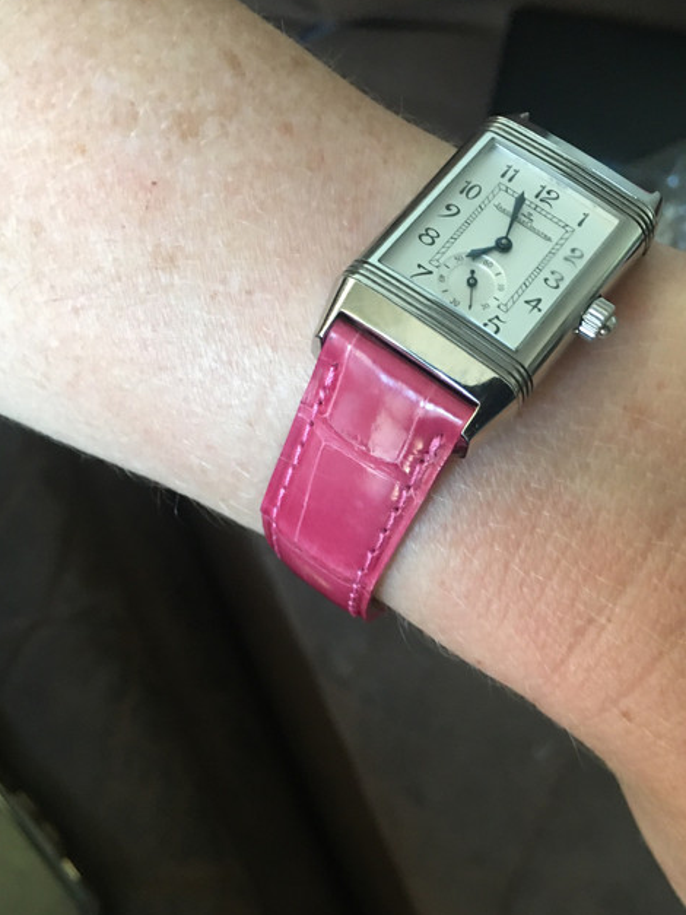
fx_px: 978
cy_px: 515
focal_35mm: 37
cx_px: 365
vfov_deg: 50.0
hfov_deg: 38.6
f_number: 2.2
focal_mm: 4.15
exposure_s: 1/17
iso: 125
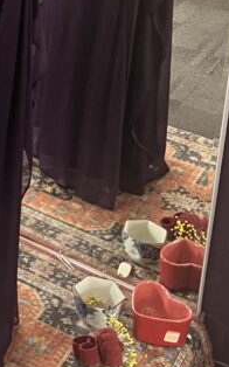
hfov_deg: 13.6
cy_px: -125
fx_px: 900
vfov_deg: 20.8
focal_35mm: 90
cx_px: -114
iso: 100
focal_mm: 5.1
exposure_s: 1/60
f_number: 1.6
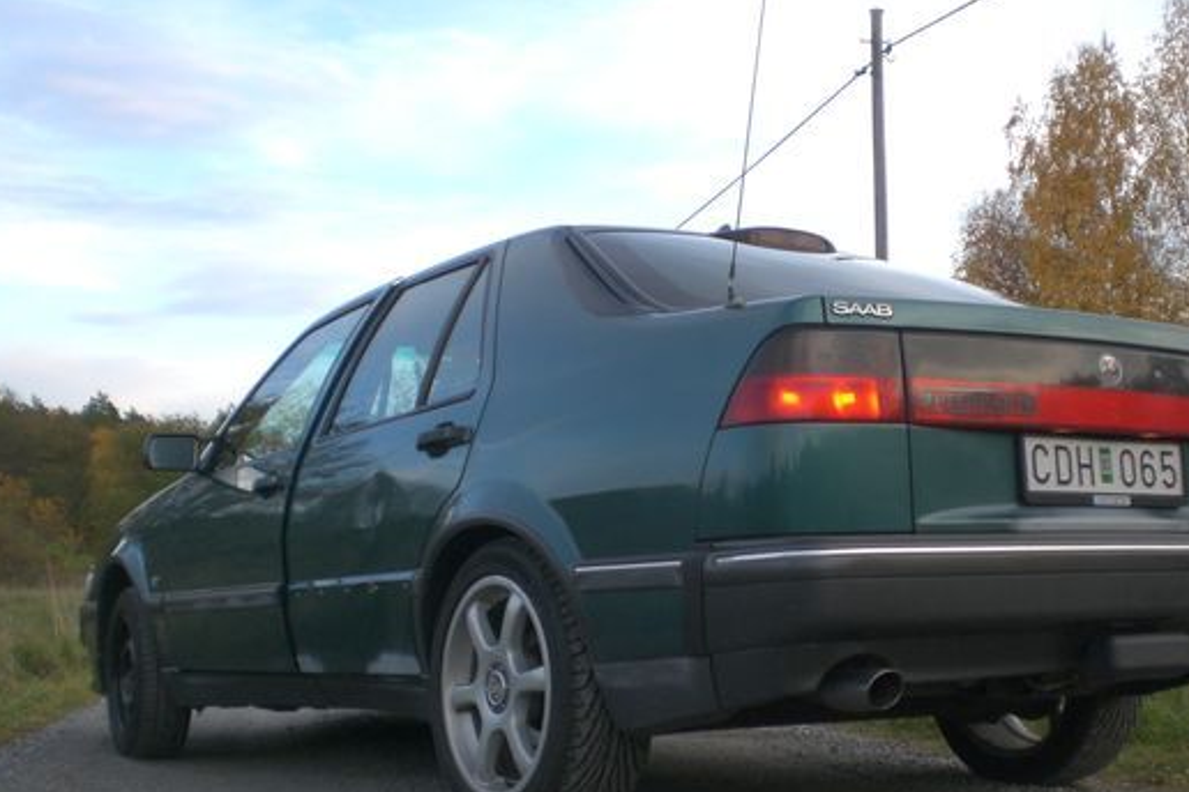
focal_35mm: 49
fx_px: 1618
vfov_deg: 27.5
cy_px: 470
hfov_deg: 40.3
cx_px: 673
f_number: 3.1
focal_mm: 6.3
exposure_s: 1/200
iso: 100
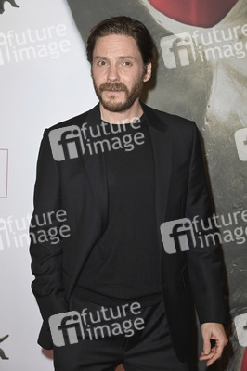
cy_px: 186
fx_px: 948
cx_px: 124
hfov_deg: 14.8
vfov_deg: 22.2
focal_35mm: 92
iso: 640
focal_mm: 92
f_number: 5.6
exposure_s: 1/250
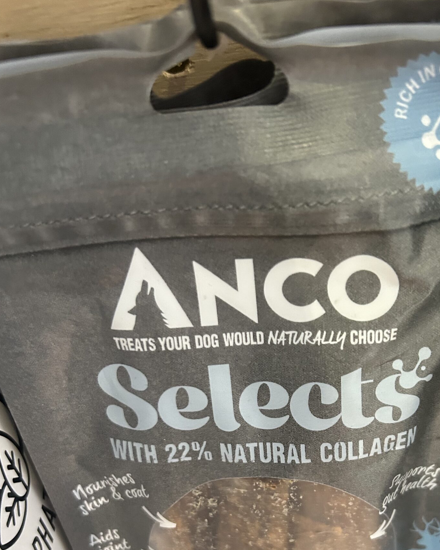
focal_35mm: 38
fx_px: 619
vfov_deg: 46.6
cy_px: 399
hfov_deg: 38.9
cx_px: 279
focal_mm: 5.7
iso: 400
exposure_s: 1/50
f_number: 1.5
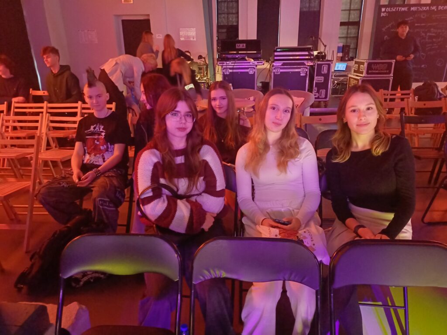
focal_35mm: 25
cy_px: 168
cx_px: 224
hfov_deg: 69.4
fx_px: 323
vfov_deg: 54.9
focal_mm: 4.65
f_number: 1.8
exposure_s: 1/10
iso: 1600
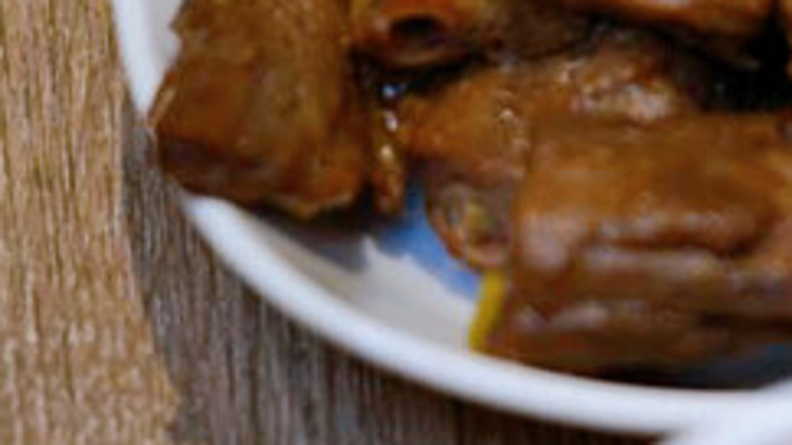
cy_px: -291
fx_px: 3863
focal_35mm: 184
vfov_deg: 6.5
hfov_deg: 11.2
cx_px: 1208
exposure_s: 1/60
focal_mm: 50
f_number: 4.5
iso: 320
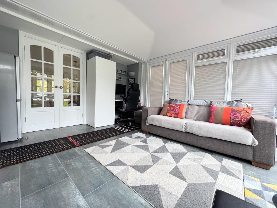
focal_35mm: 14
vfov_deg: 85.7
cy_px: 104
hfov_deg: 102.1
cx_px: 138
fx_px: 112
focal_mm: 2.22
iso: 250
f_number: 2.2
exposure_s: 1/100
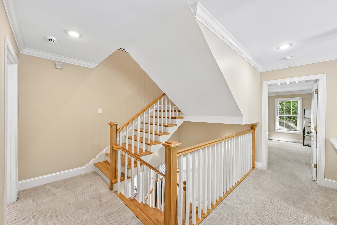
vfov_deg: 81.2
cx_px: 168
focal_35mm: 14
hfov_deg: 104.3
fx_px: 131
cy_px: 112
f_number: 8
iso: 320
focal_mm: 14
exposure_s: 1/15
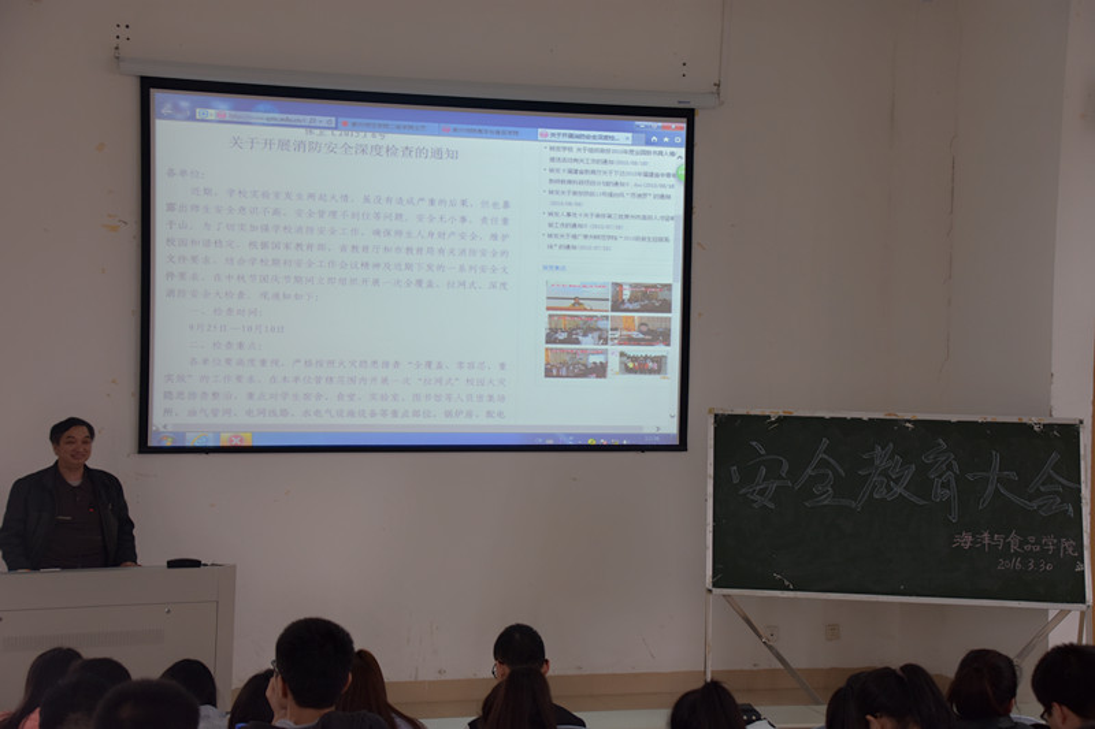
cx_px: 548
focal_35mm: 66
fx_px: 2007
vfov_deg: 20.6
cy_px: 364
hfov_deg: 30.5
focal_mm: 44
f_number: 4.5
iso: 400
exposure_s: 1/125
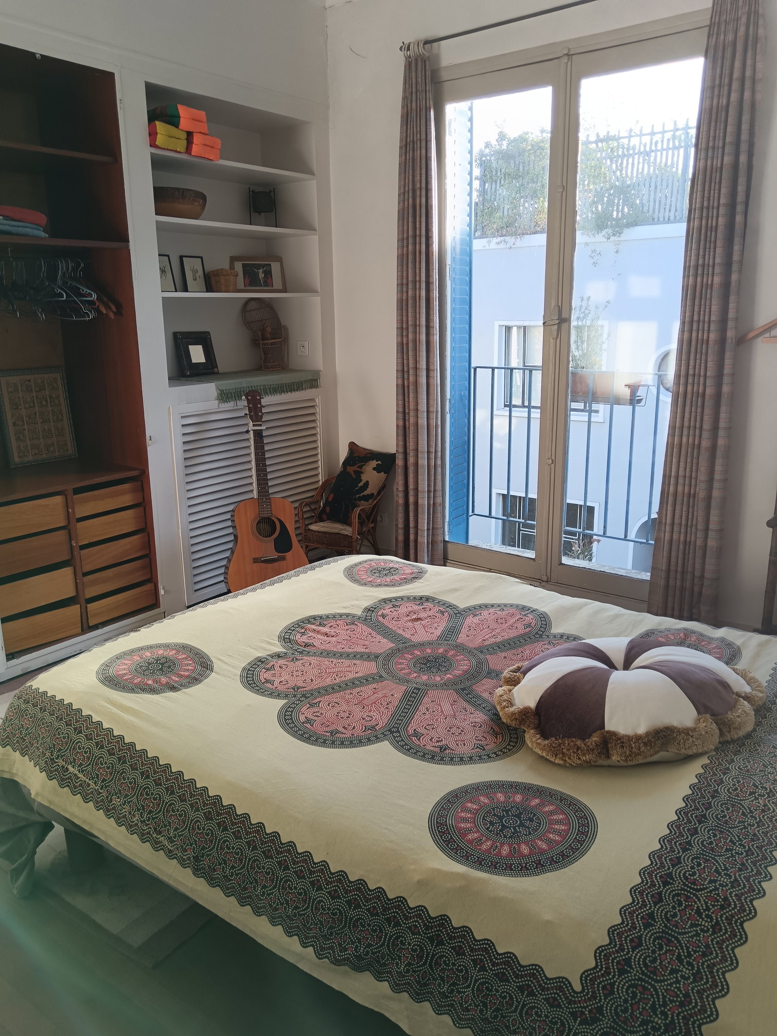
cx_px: 388
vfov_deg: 65.3
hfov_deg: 51.4
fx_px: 808
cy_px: 518
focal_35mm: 27
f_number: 1.9
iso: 176
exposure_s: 1/100
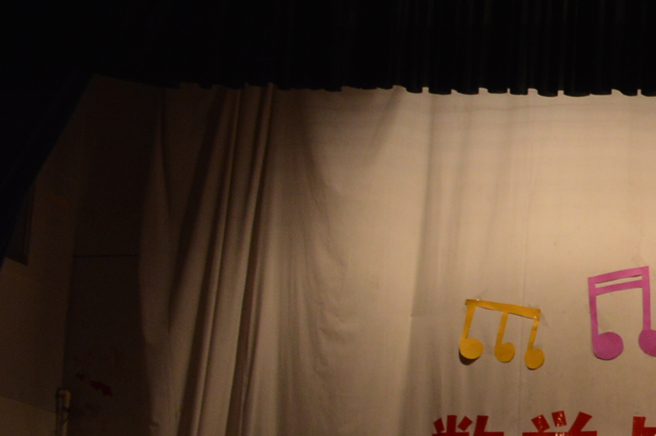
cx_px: 1325
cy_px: 232
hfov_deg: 11.6
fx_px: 2894
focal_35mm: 159
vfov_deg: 8.6
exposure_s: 1/125
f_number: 5.6
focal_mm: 24
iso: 400
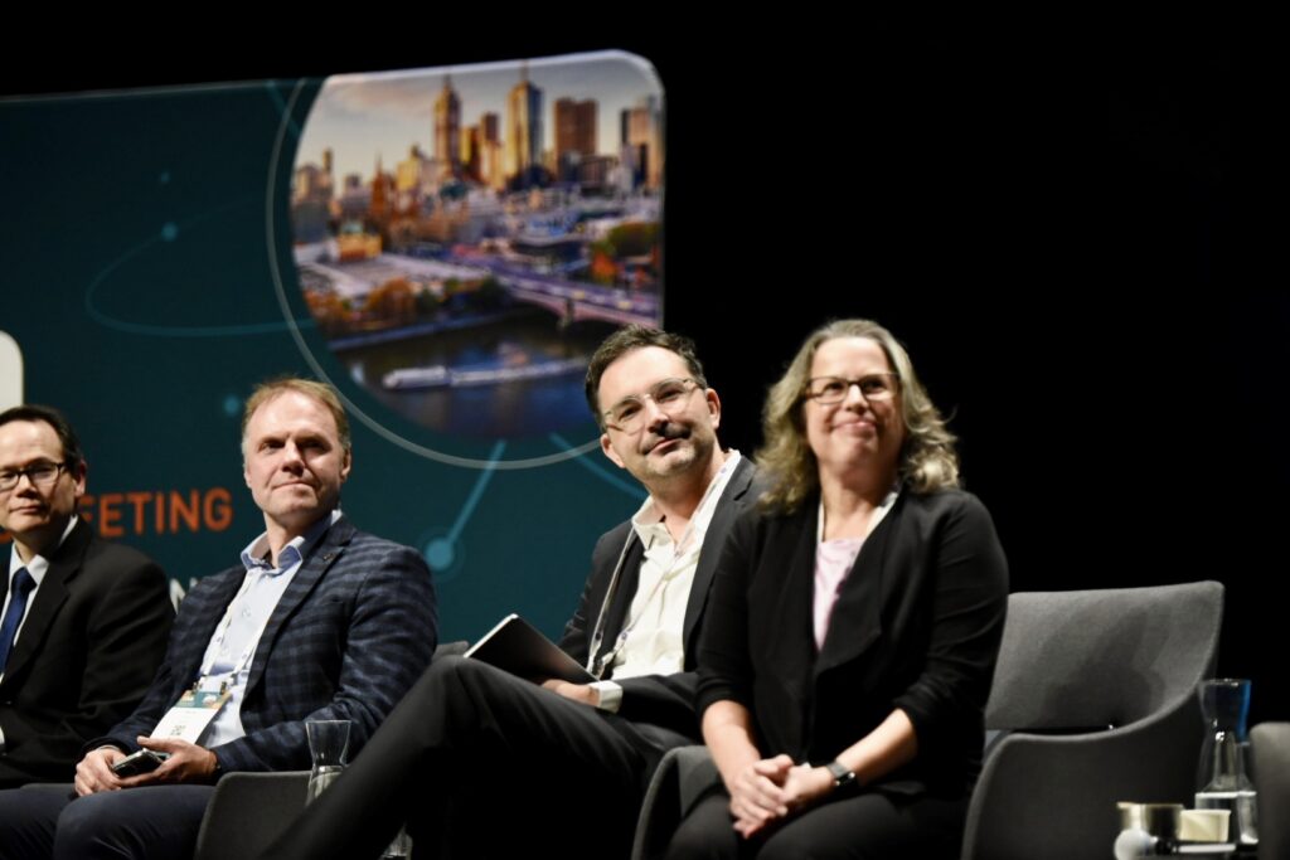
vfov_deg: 8.9
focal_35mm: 155
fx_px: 5555
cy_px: 430
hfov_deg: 13.2
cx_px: 645
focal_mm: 155
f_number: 2.8
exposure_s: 1/400
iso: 3200
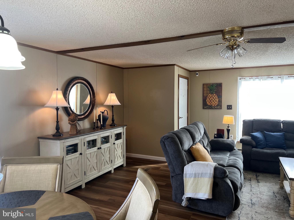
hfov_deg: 67.3
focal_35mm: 26
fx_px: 221
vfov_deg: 53.1
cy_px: 110
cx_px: 147
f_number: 1.5
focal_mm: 5.7
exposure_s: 1/120
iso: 100
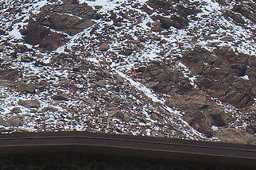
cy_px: -21
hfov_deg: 1.6
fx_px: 9064
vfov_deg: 1.1
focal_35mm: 1276
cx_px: -320
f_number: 13
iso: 200
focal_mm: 113.8
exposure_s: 1/400
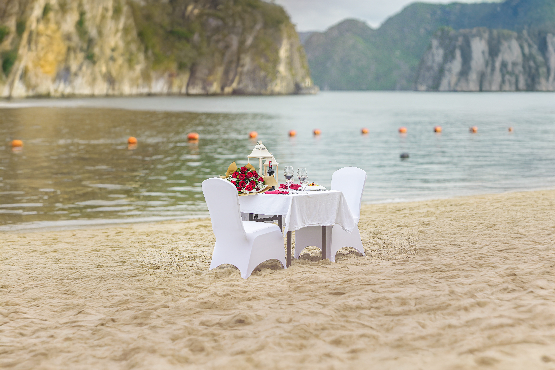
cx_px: 278
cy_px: 185
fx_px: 1310
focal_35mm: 85
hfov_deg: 23.9
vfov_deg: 16.1
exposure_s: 1/640
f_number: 1.8
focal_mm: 85
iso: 100
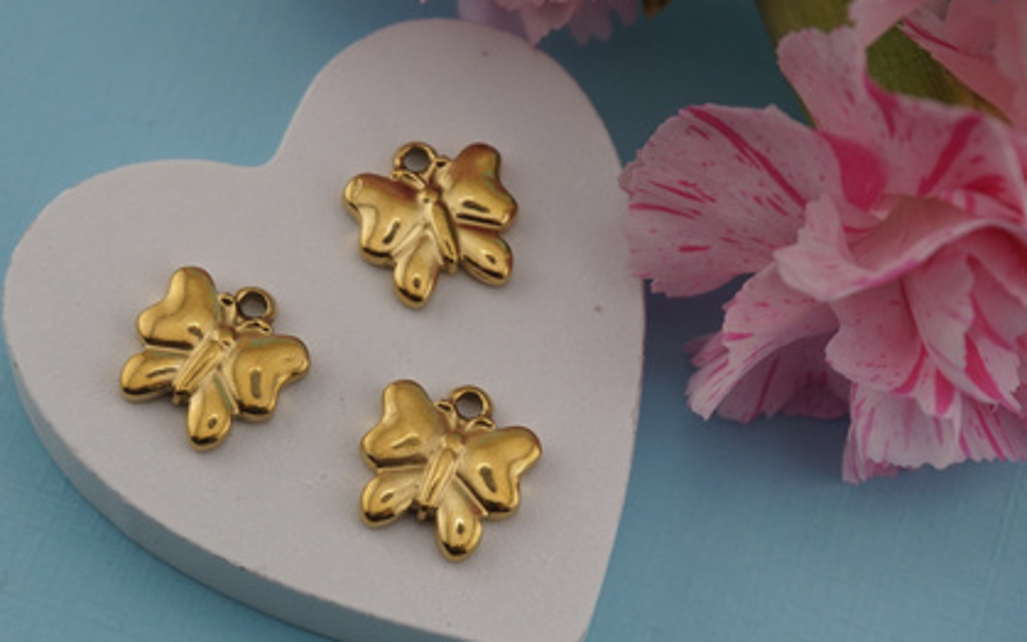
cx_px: 483
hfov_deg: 29.1
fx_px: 1975
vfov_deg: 18.5
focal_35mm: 71
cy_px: 350
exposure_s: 1/125
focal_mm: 43
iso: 100
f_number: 6.3
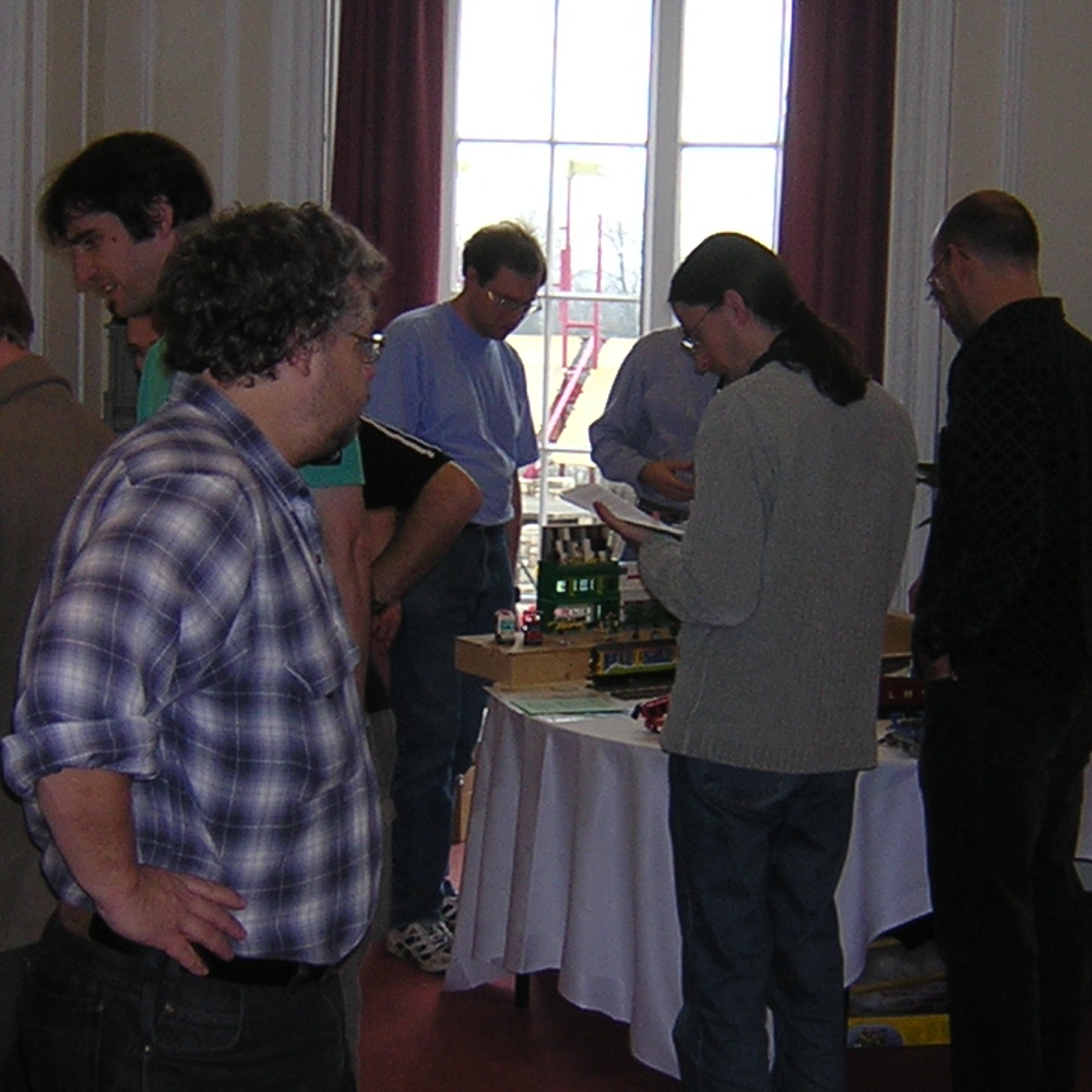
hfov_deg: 24.6
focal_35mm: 70
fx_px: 2498
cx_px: 604
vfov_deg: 24.6
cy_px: 479
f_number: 2.6
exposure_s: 1/60.1
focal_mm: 4.7
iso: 143
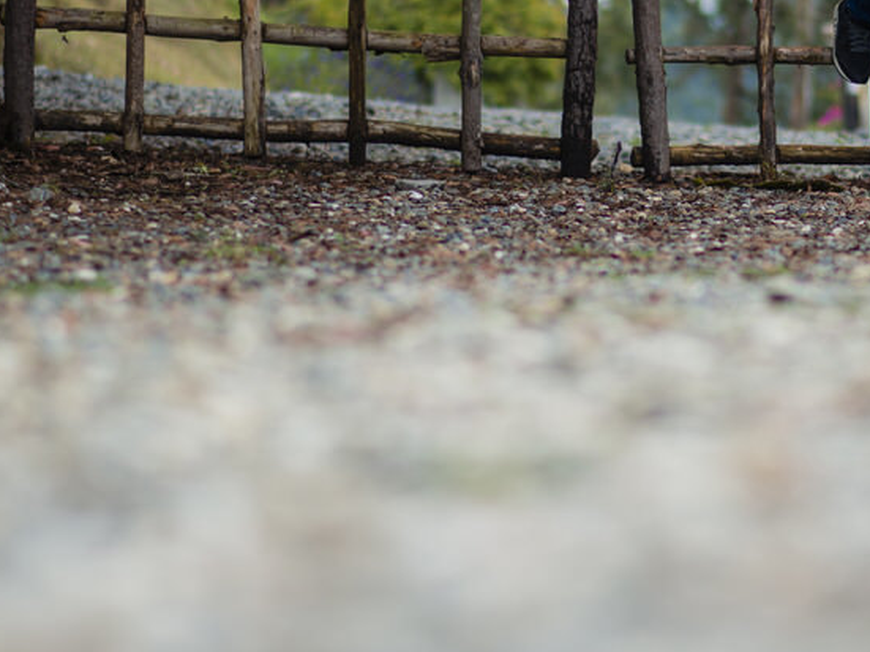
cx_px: 485
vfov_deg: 8.3
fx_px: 4473
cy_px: 189
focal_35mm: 178
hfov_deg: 11.1
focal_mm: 85
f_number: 1.8
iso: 100
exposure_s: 1/2500
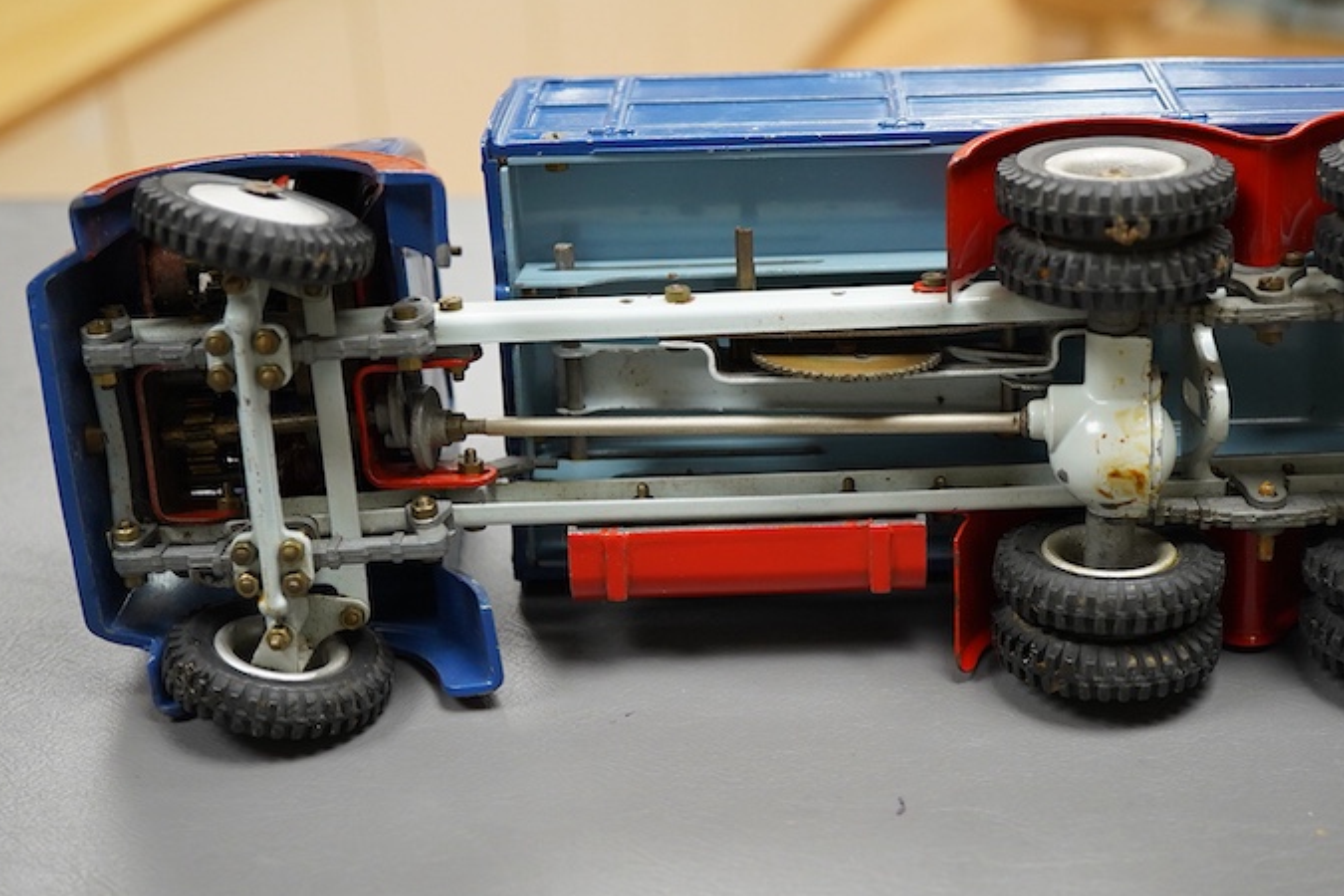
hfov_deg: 33.3
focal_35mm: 60
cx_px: 771
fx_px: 2240
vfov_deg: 22.6
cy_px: 430
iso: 1250
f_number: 4
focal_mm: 30
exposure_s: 1/125
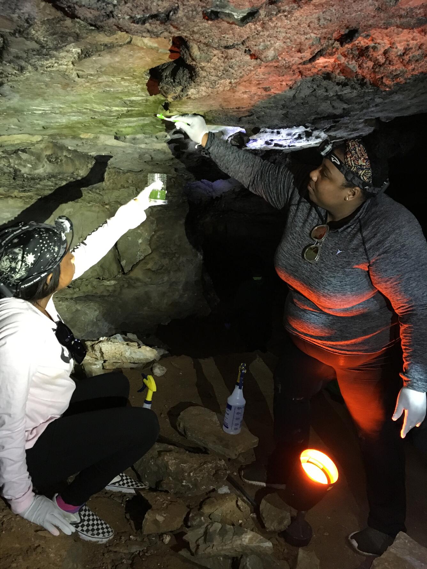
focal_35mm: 29
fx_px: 477
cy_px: 284
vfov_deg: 61.7
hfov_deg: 48.2
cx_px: 214
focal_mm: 4.15
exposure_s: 1/15
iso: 250
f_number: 2.2
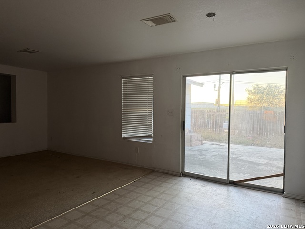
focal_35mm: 24
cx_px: 152
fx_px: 211
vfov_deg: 56.8
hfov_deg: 71.6
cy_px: 114
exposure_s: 1/60
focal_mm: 6.76
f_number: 1.78
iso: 320
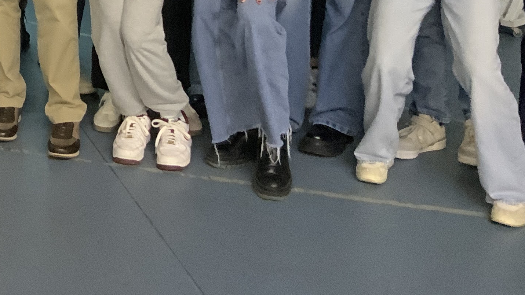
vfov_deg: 12.3
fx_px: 1239
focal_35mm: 89
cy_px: -253
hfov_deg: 22.6
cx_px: -49
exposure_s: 1/33
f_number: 1.8
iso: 200
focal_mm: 3
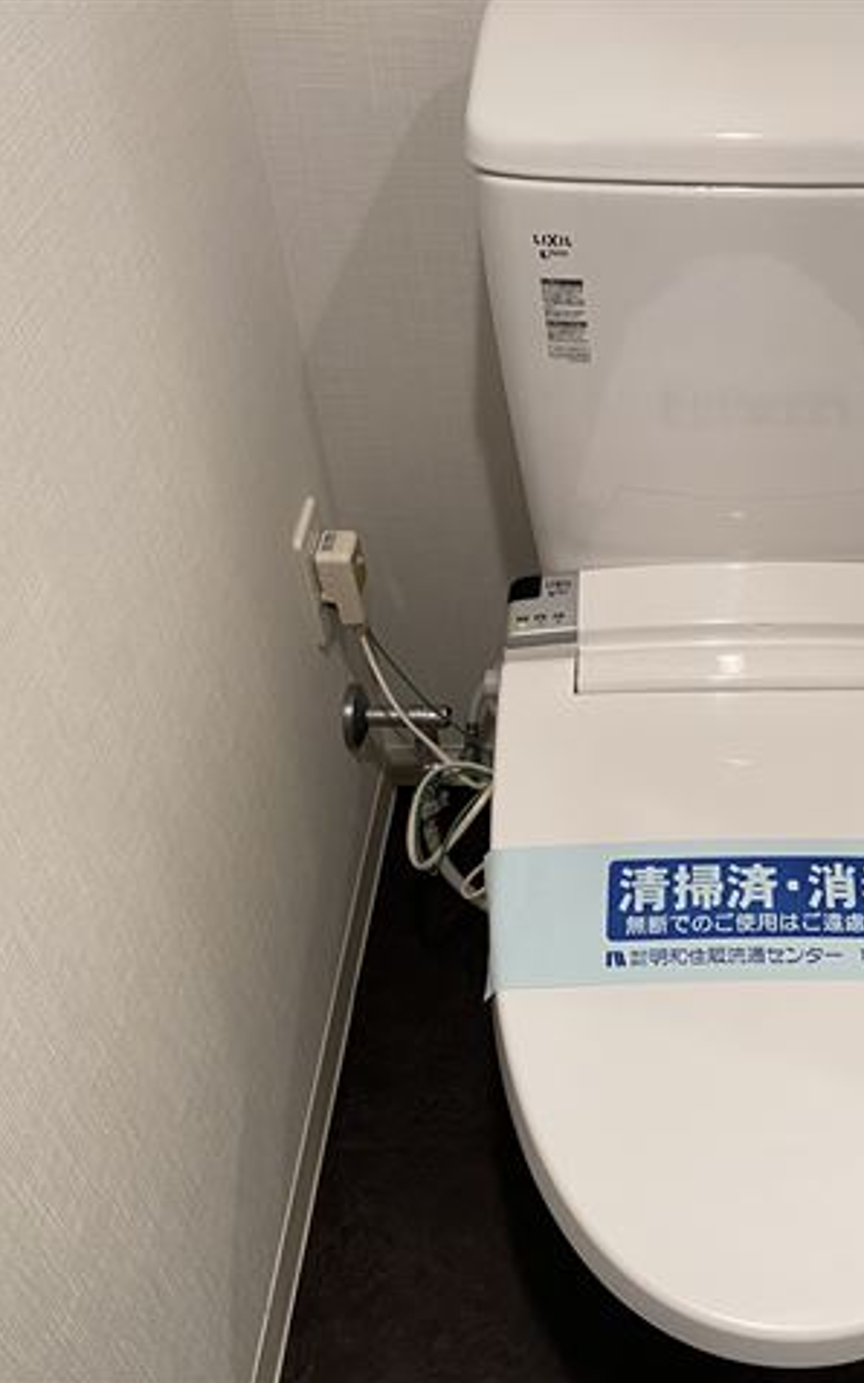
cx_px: 739
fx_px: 1394
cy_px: 693
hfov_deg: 33.0
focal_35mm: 37
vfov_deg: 52.8
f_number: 1.8
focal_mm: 4.25
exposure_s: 1/50
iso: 80
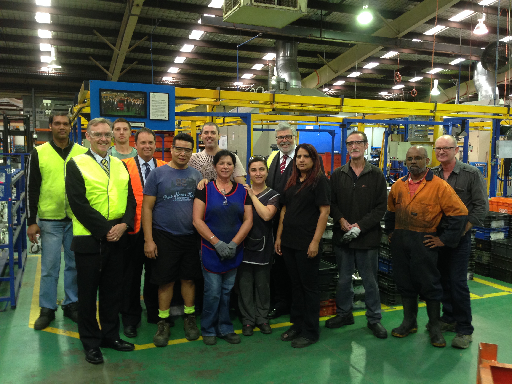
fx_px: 488
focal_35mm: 33
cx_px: 256
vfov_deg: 42.9
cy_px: 192
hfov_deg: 55.4
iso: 125
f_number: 2.4
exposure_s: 1/20
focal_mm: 4.12
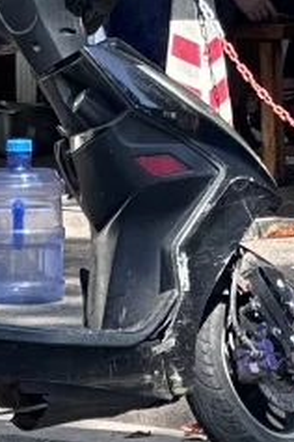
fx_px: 5965
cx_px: 370
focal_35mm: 487
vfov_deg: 4.2
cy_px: -628
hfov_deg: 2.8
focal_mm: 9
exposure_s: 1/163
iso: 32
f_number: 2.8
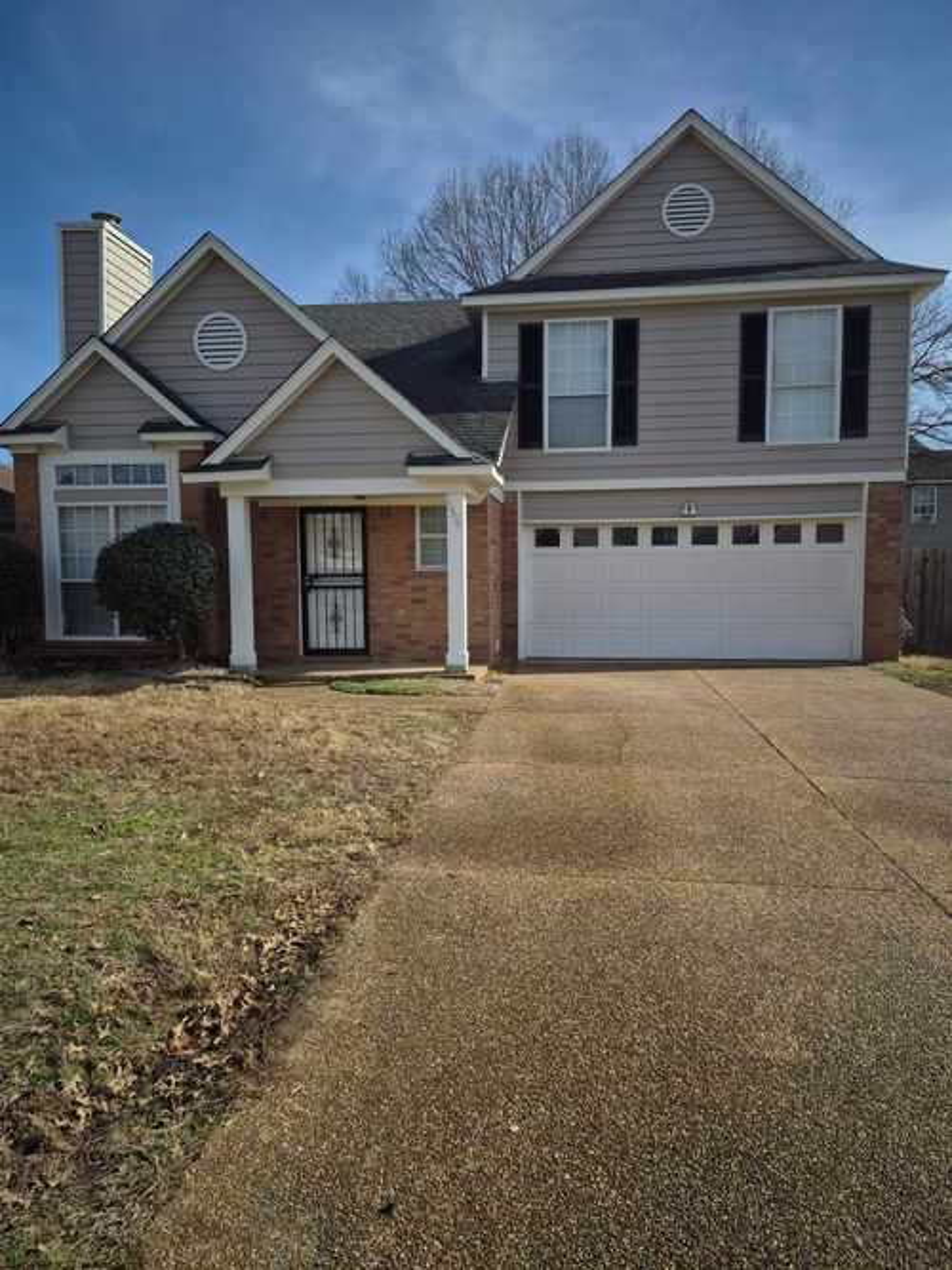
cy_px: 635
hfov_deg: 58.9
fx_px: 844
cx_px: 476
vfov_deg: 73.9
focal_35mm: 23
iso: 25
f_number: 1.8
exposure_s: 1/1264
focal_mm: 5.4
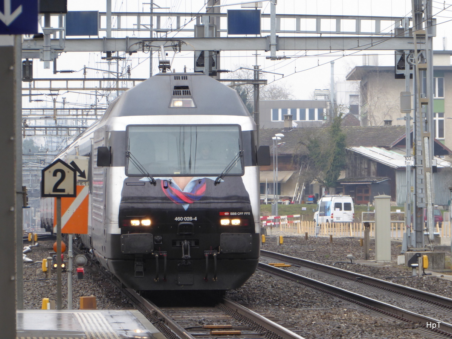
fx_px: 5798
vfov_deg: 3.3
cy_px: 170
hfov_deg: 4.5
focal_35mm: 444
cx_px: 226
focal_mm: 71.7
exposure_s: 1/100
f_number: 6
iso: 125
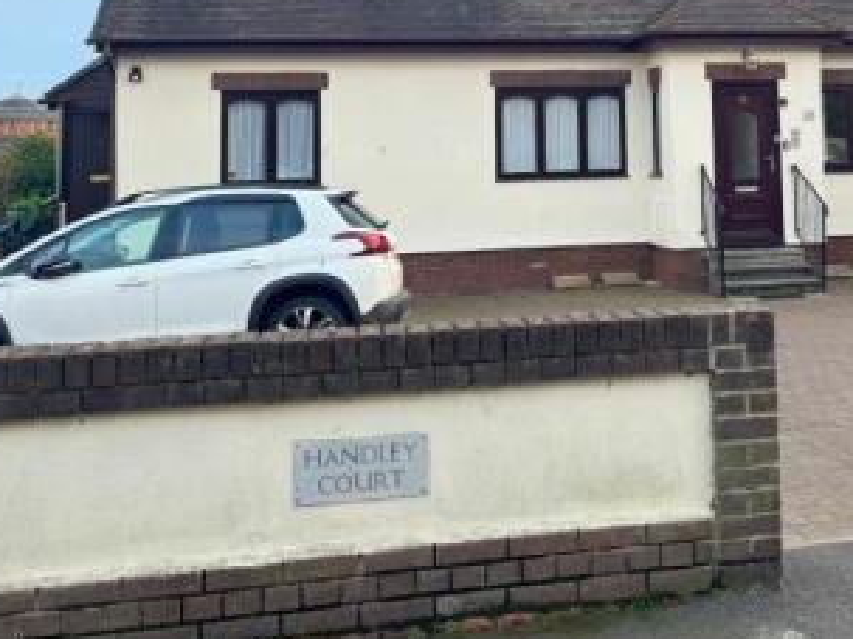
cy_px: 55
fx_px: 1232
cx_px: 643
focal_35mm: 50
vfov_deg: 27.9
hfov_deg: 37.2
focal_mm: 5.96
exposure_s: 1/127
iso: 64
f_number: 1.6
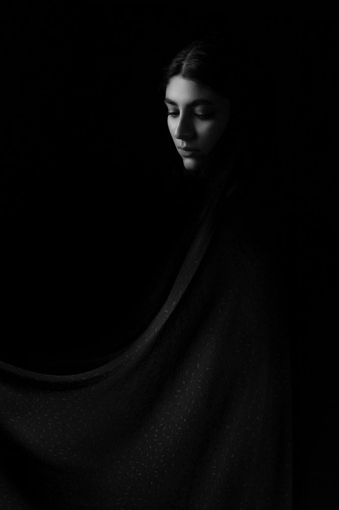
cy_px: 255
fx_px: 1806
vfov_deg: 16.1
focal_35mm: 128
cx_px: 170
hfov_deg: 10.7
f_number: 9
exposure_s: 1/125
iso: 100
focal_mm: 85
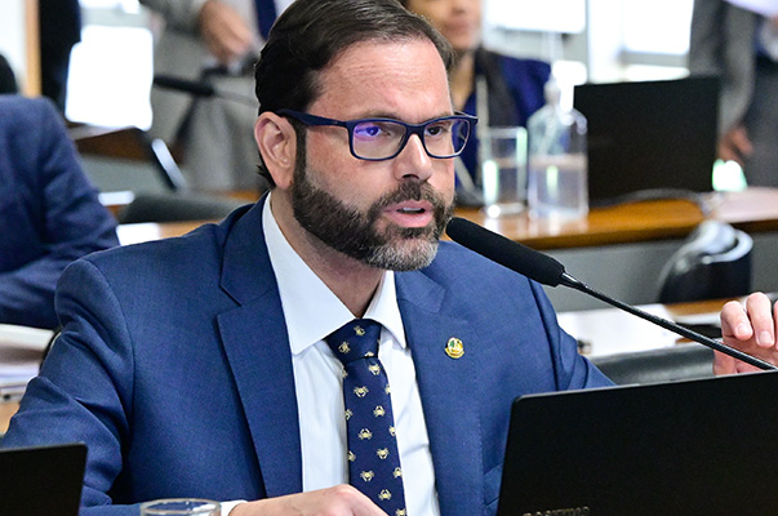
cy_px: 286
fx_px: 4337
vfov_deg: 6.8
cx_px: 521
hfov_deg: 10.2
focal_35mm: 201
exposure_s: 1/160
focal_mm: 94
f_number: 4.5
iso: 4000
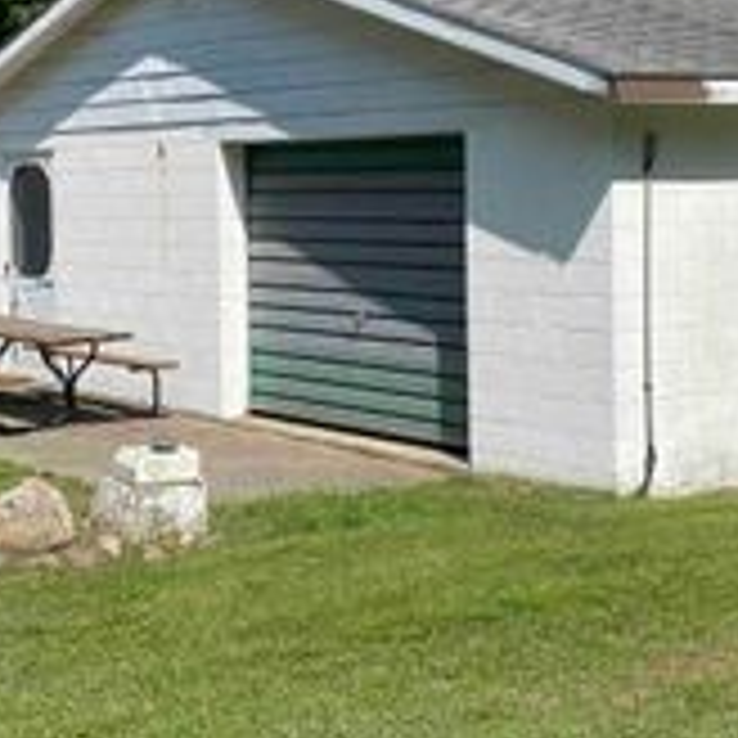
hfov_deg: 24.6
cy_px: 241
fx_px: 1688
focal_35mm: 70
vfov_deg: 24.5
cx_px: 261
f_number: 1.8
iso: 32
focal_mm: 4.25
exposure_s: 1/3300
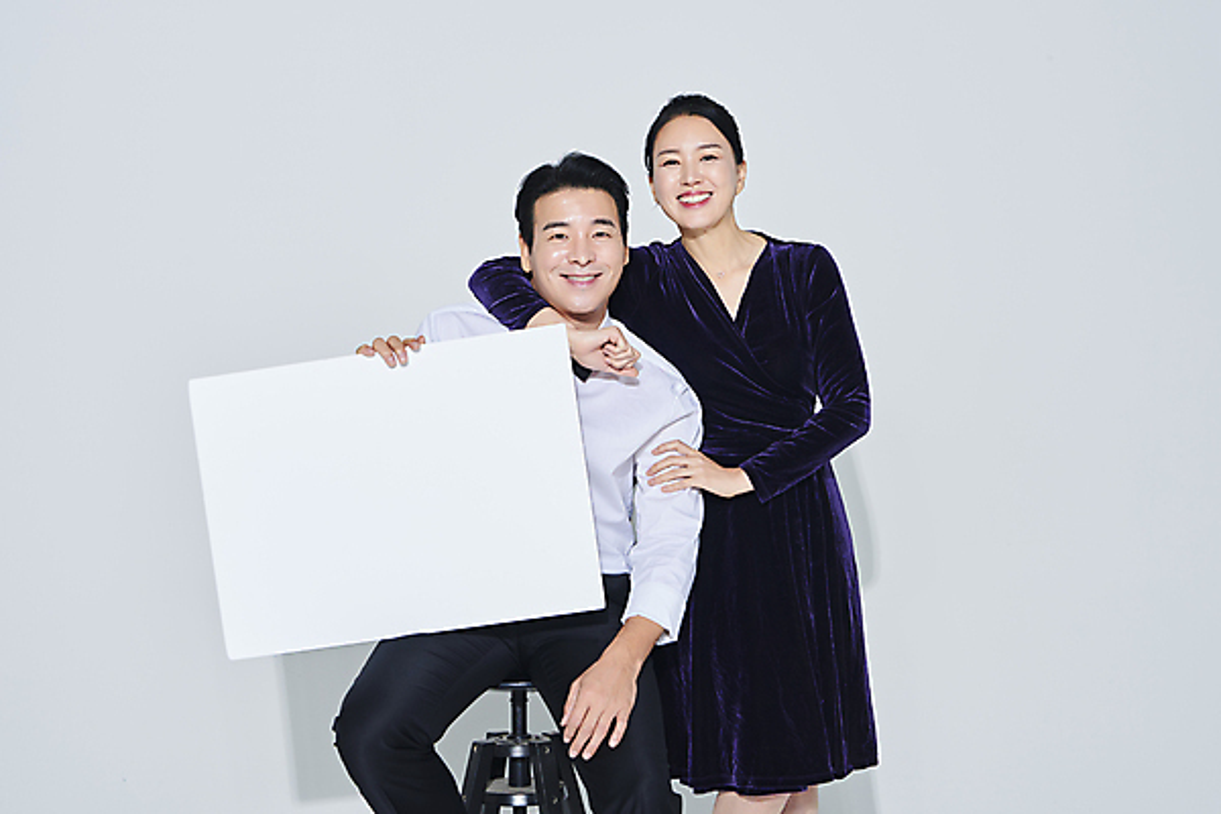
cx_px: 610
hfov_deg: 43.6
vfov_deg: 29.9
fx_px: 1526
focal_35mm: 45
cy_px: 407
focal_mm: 45
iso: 100
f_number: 13
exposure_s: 1/125
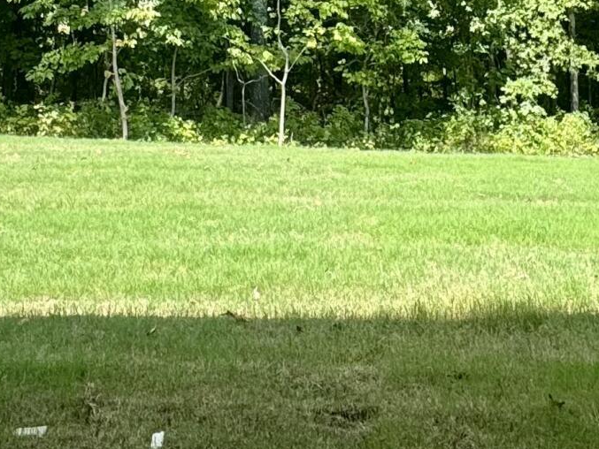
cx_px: 427
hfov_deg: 30.8
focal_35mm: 62
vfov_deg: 20.4
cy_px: -214
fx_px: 1073
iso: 40
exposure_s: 1/473
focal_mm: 2.22
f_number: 2.2
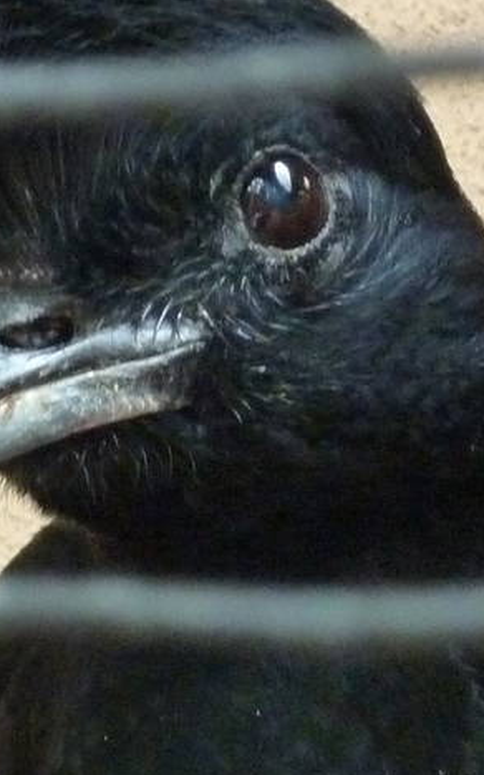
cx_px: 595
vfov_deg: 7.4
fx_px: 5971
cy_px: 717
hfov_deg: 4.6
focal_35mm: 283
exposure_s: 1/40
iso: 800
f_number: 4.2
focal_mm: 12.8
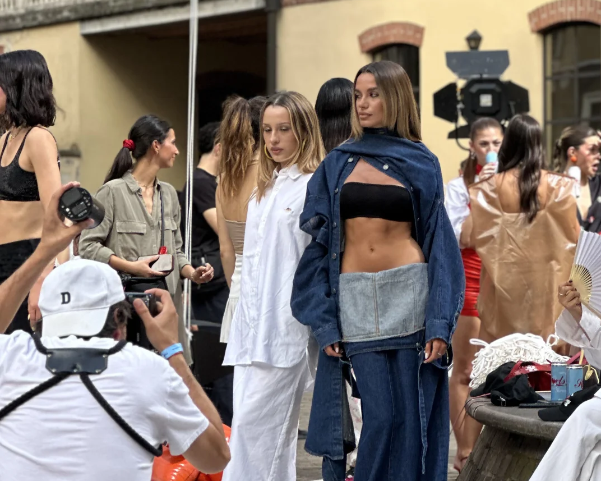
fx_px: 1796
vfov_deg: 15.2
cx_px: 302
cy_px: 308
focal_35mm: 101
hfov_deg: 19.0
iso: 32
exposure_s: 1/121
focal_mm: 9
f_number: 2.8
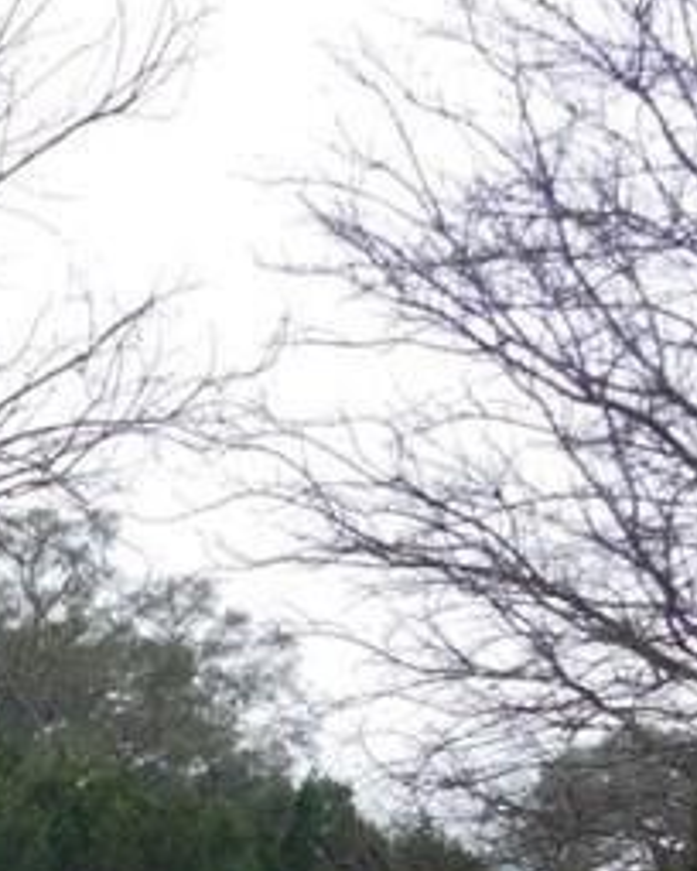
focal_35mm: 90
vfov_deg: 20.2
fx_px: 2321
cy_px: 973
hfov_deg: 15.4
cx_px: -430
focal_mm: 4
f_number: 3
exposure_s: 1/500
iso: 125
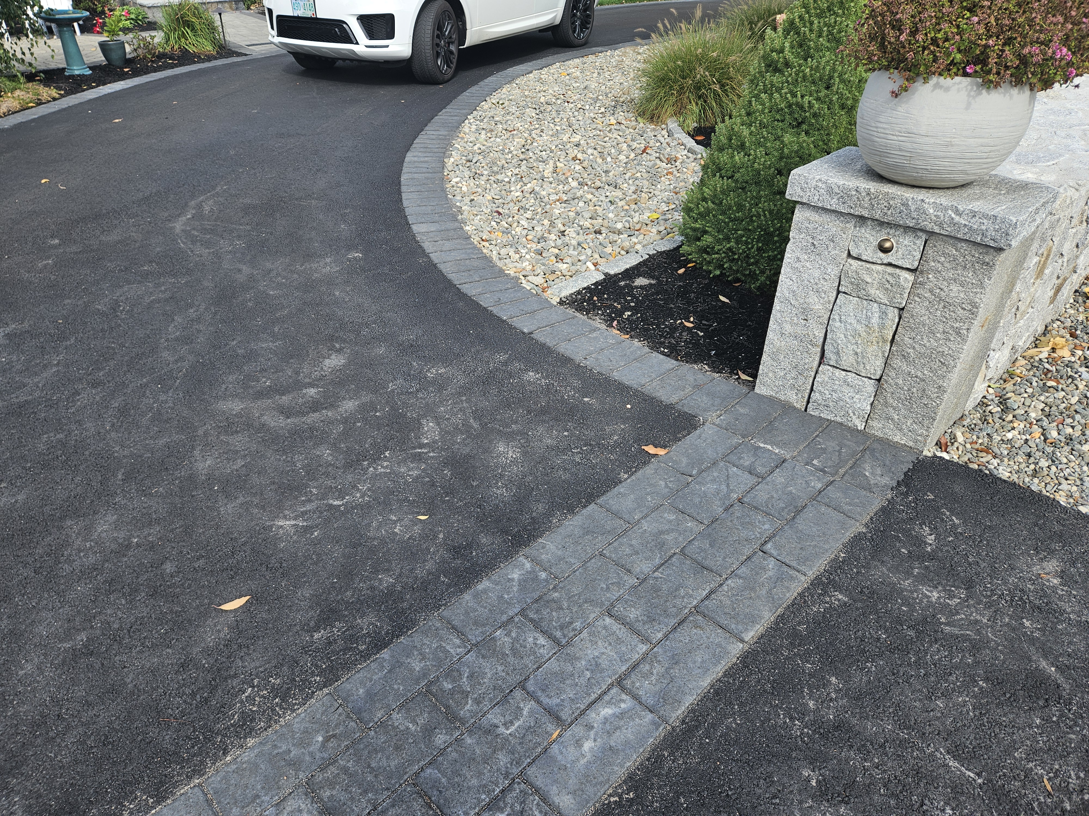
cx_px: 544
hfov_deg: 73.9
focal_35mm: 23
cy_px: 408
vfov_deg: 58.9
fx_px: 724
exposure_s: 1/841
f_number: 1.8
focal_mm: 5.4
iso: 25
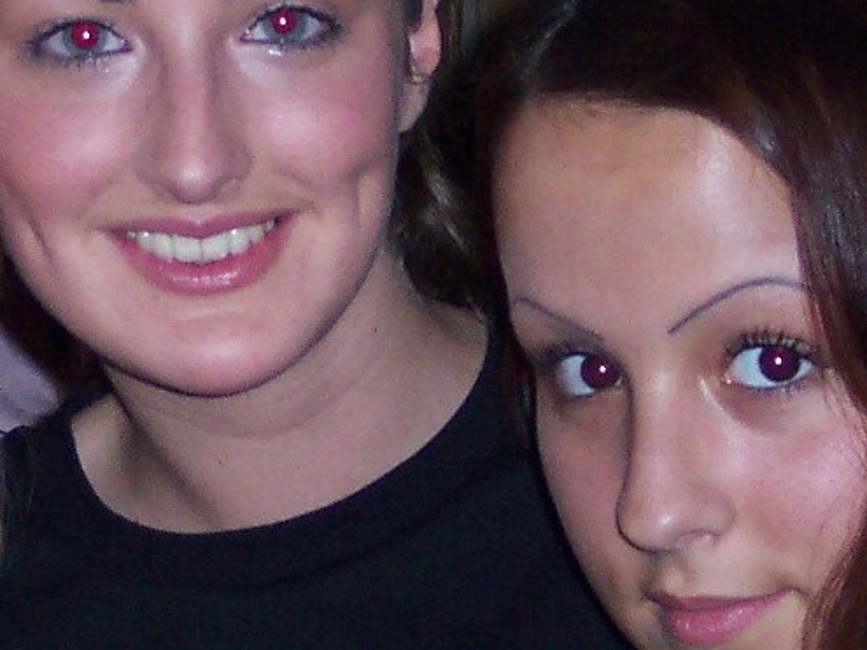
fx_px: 3906
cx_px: 259
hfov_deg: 12.6
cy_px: 431
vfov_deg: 9.5
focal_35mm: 156
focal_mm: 8
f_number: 2.8
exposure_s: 1/30
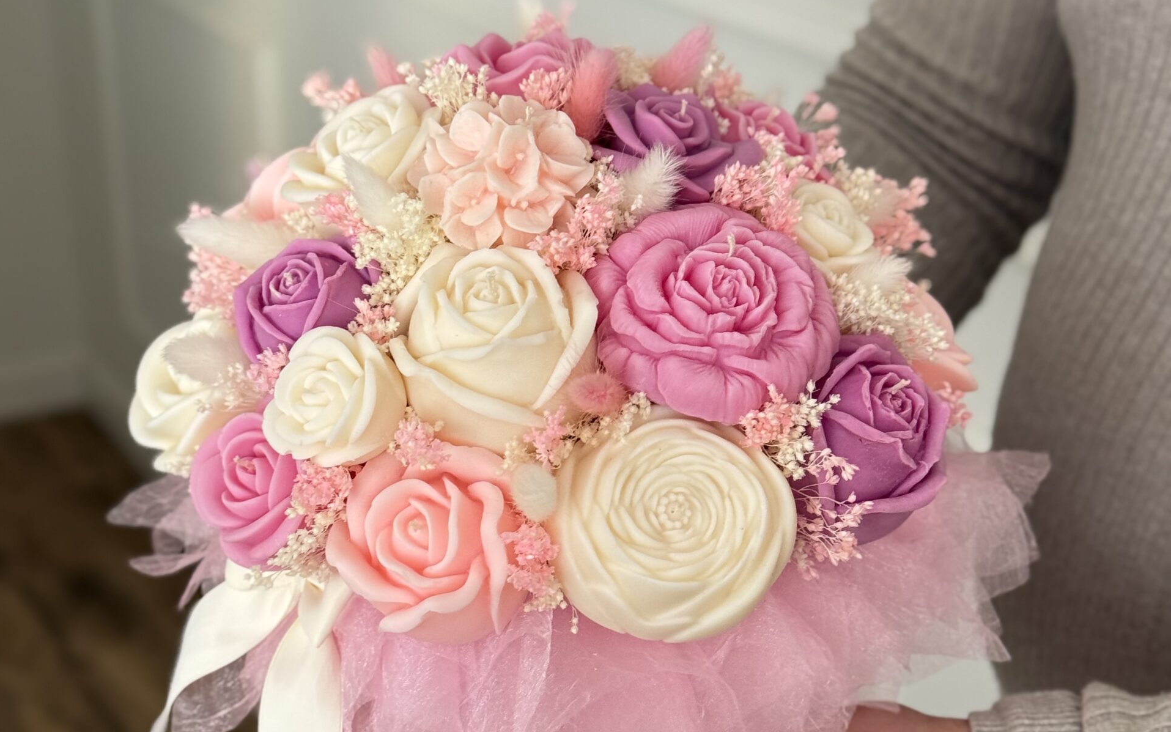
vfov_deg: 19.1
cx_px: 585
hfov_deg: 30.2
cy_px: 399
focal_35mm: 68
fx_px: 2170
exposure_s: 1/60
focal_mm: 6.76
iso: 160
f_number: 1.78
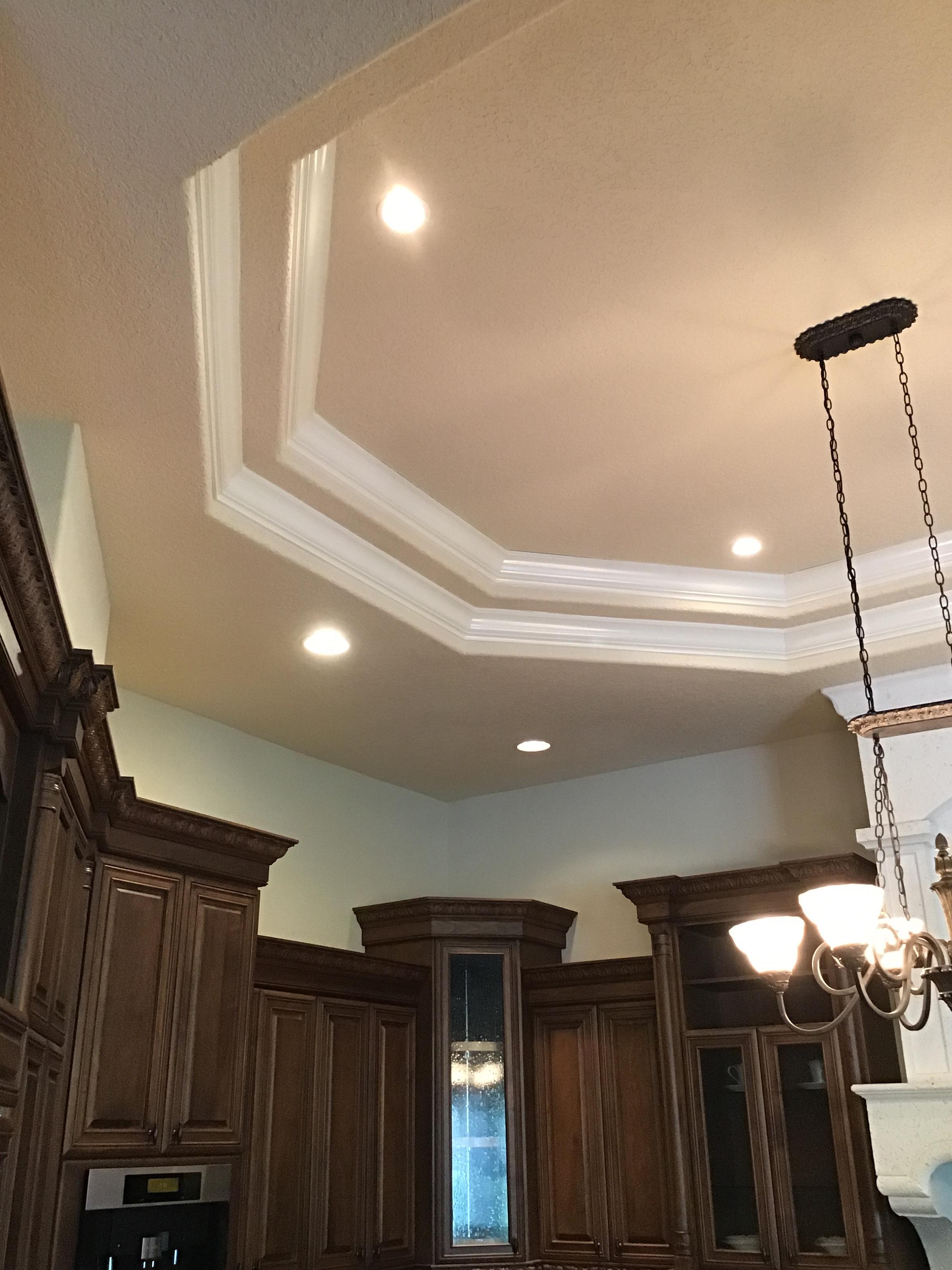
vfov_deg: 56.8
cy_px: 640
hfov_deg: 44.2
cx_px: 481
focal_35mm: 32
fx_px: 1173
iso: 200
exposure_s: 1/31
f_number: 2.4
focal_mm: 3.3
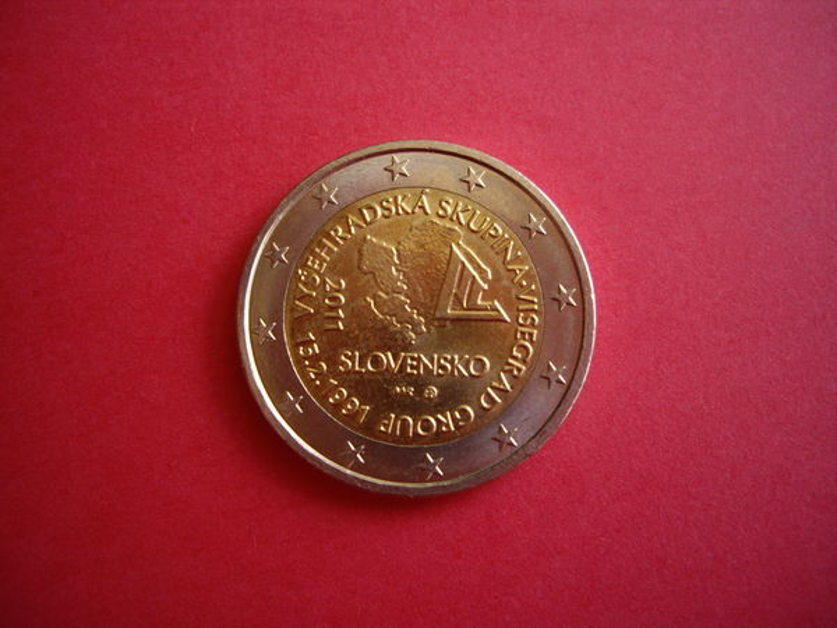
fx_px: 919
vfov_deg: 37.7
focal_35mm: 38
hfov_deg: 49.0
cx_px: 418
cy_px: 314
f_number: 2.8
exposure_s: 1/125
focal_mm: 7.9
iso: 64
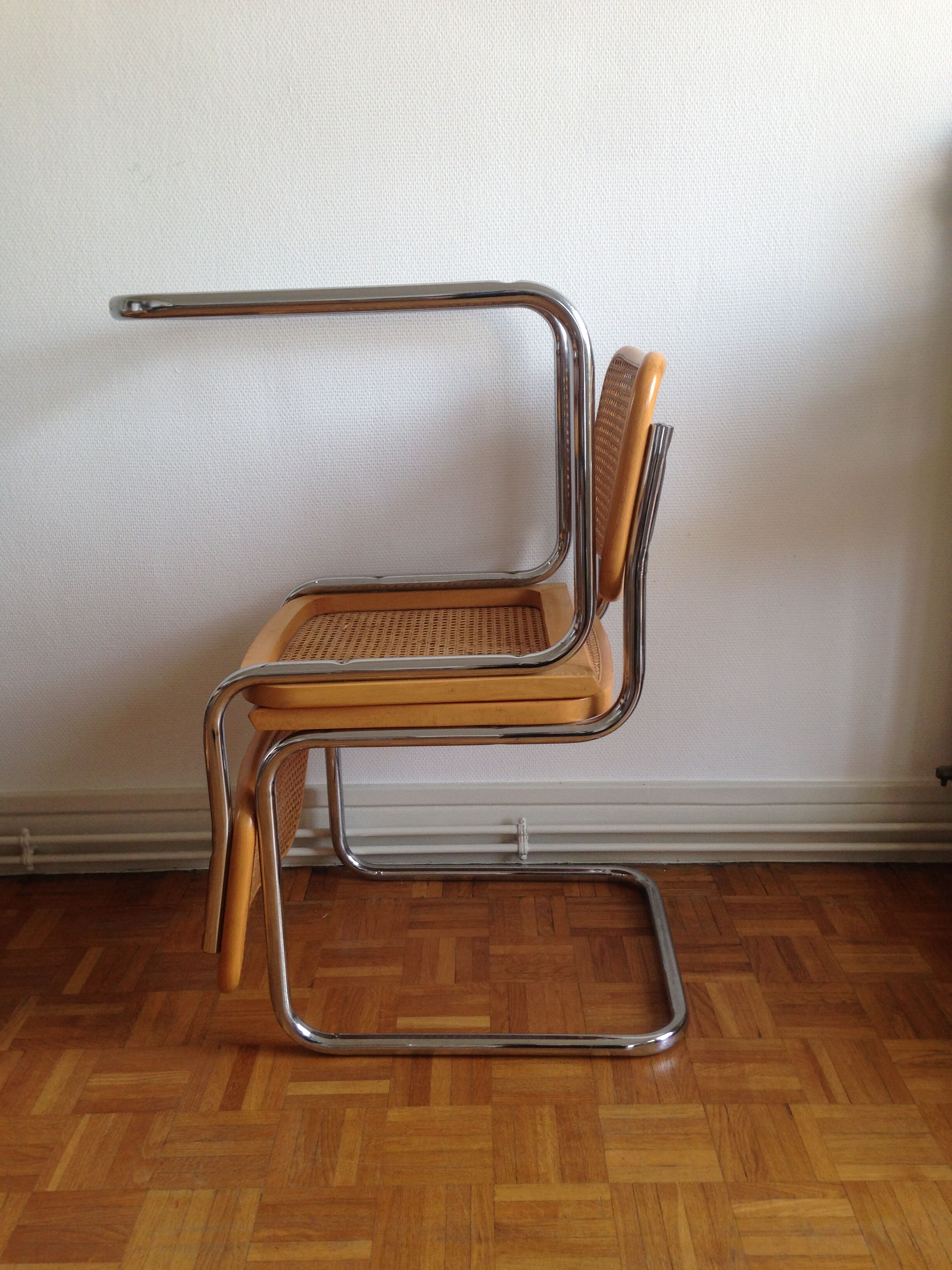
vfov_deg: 55.4
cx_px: 476
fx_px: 1210
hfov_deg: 42.9
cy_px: 635
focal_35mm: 33
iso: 64
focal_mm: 4.12
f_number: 2.4
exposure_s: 1/60
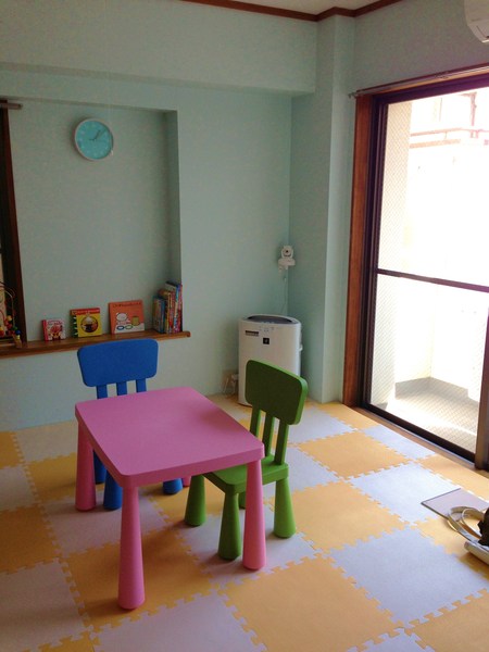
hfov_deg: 42.9
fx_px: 622
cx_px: 244
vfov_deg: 55.4
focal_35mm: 33
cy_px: 326
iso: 80
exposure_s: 1/120
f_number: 2.4
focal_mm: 4.13
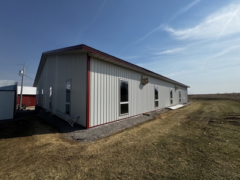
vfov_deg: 85.7
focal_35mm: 14
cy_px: 90
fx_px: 97
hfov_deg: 102.1
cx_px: 120
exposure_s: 1/3906
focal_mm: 2.22
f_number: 2.2
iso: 50
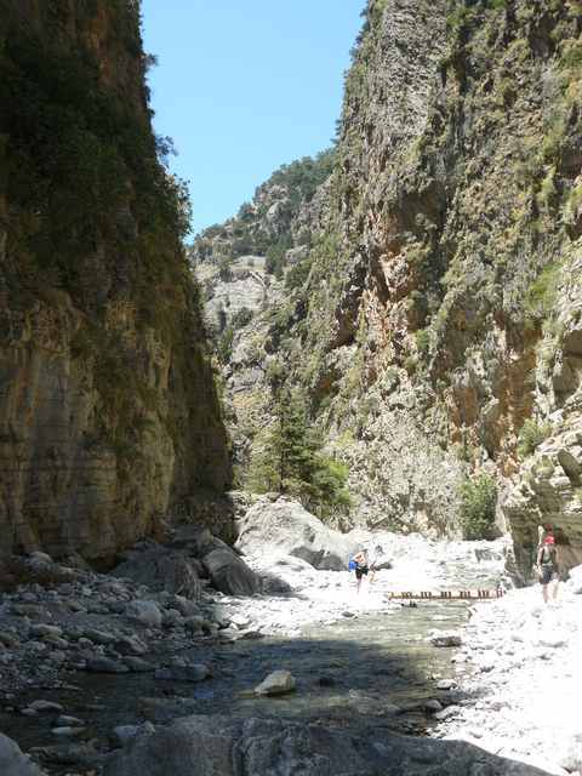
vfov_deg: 50.1
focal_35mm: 37
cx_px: 291
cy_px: 388
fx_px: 829
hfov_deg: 38.7
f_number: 2.8
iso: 100
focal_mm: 6.1
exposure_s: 1/500
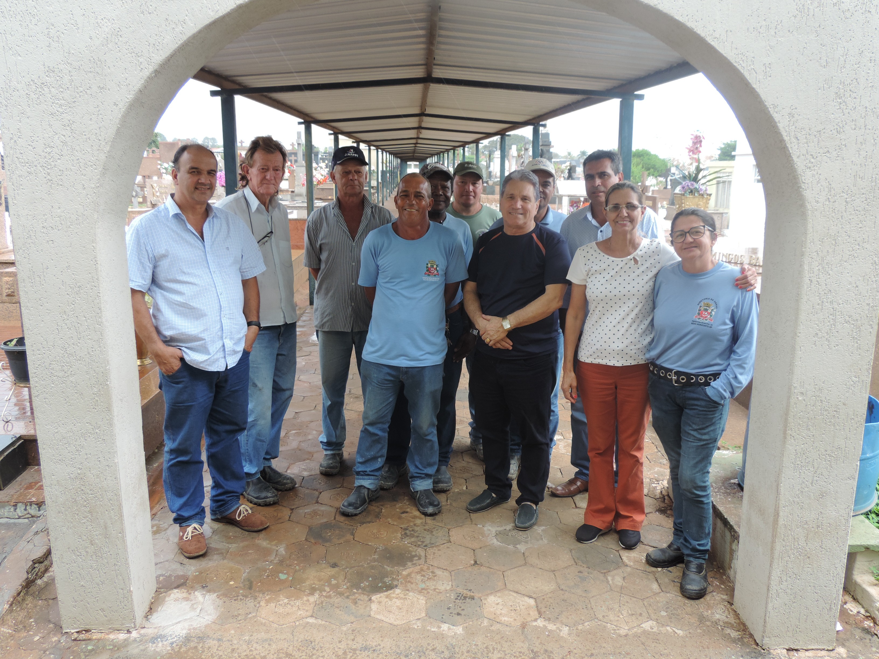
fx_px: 762
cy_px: 330
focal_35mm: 30
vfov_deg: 46.8
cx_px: 440
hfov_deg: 60.0
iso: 80
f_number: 3.1
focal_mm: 5.3
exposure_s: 1/100
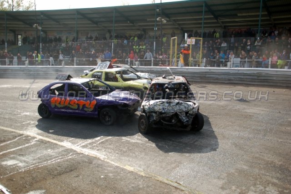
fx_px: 315
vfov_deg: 34.2
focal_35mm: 39
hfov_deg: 49.6
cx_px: 146
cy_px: 97
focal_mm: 26
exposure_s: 1/1250
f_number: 4.5
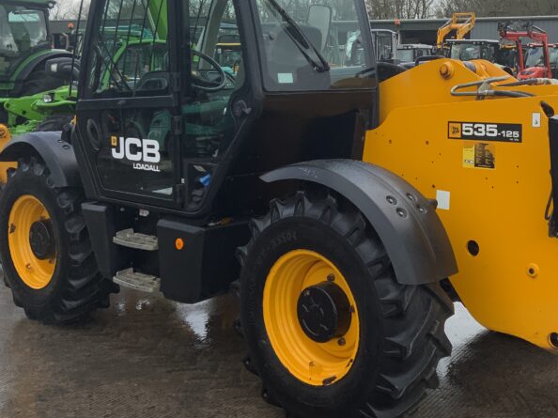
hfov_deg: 37.4
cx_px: 406
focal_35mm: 50
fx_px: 806
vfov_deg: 28.9
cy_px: 147
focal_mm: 3
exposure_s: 1/749
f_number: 1.8
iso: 16
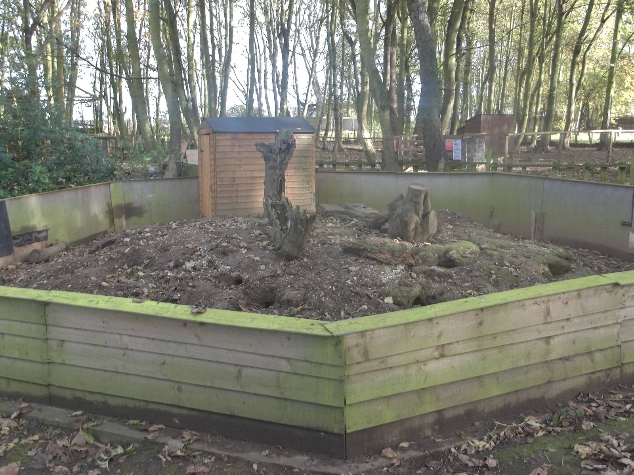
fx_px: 604
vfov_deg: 42.9
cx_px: 317
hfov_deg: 55.4
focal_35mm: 33
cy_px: 238
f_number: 3.3
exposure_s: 1/50
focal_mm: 5.9
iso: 80
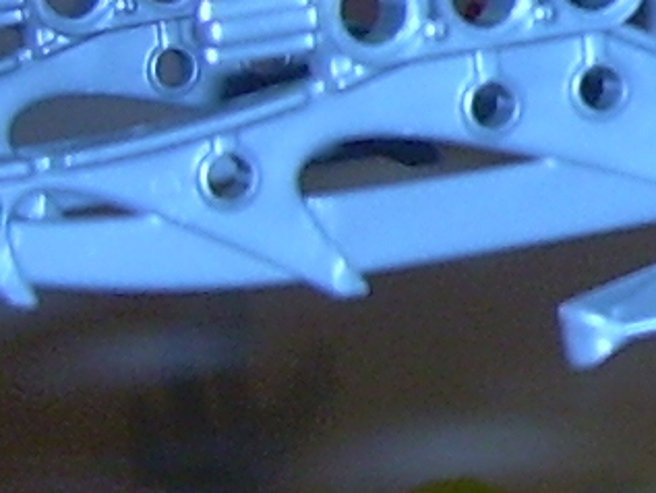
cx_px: 1827
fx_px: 5157
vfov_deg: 5.4
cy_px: -340
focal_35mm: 272
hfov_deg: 6.7
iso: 50
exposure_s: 1/60
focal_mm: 6.3
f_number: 2.8
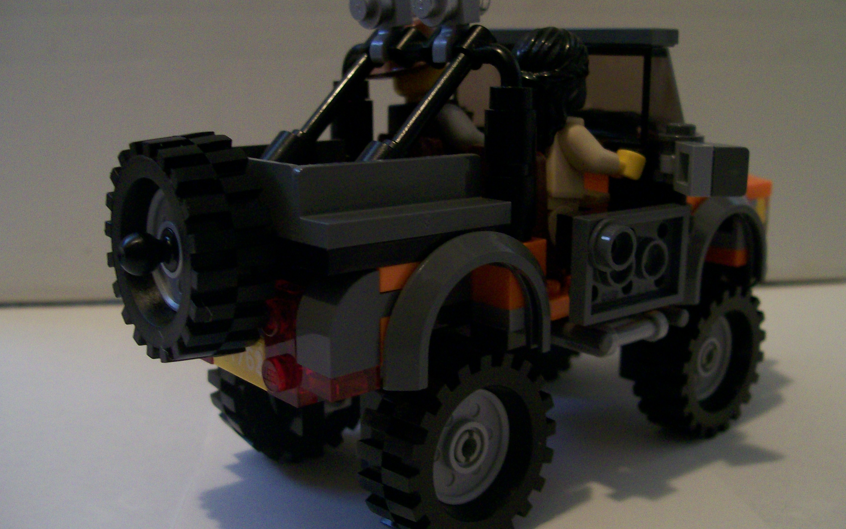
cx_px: 426
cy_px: 253
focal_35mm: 39
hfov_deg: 50.4
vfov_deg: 32.8
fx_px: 899
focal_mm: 6
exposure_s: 1/8
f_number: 2.7
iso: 160
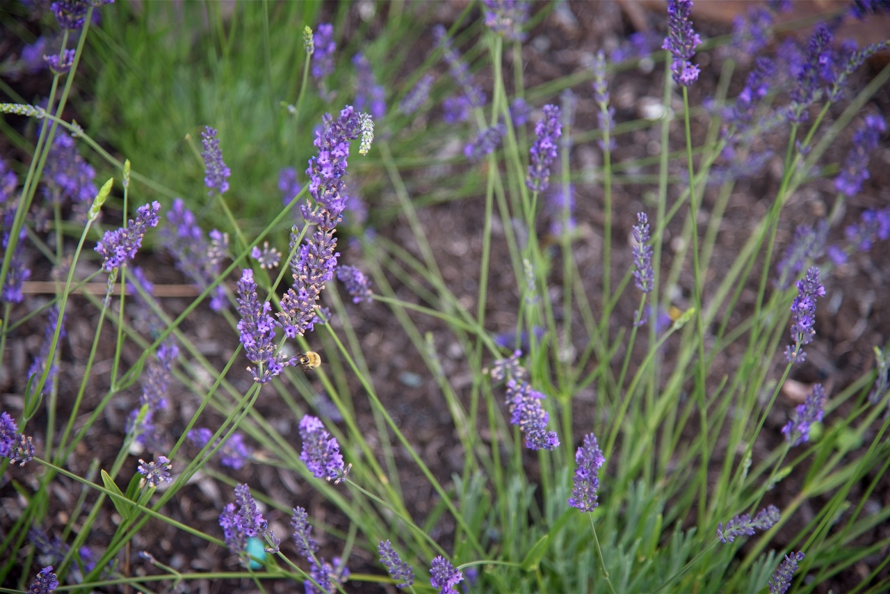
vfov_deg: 11.4
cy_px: 297
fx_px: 2967
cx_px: 445
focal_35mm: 120
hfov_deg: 17.1
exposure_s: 1/250
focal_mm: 120
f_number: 4
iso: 320
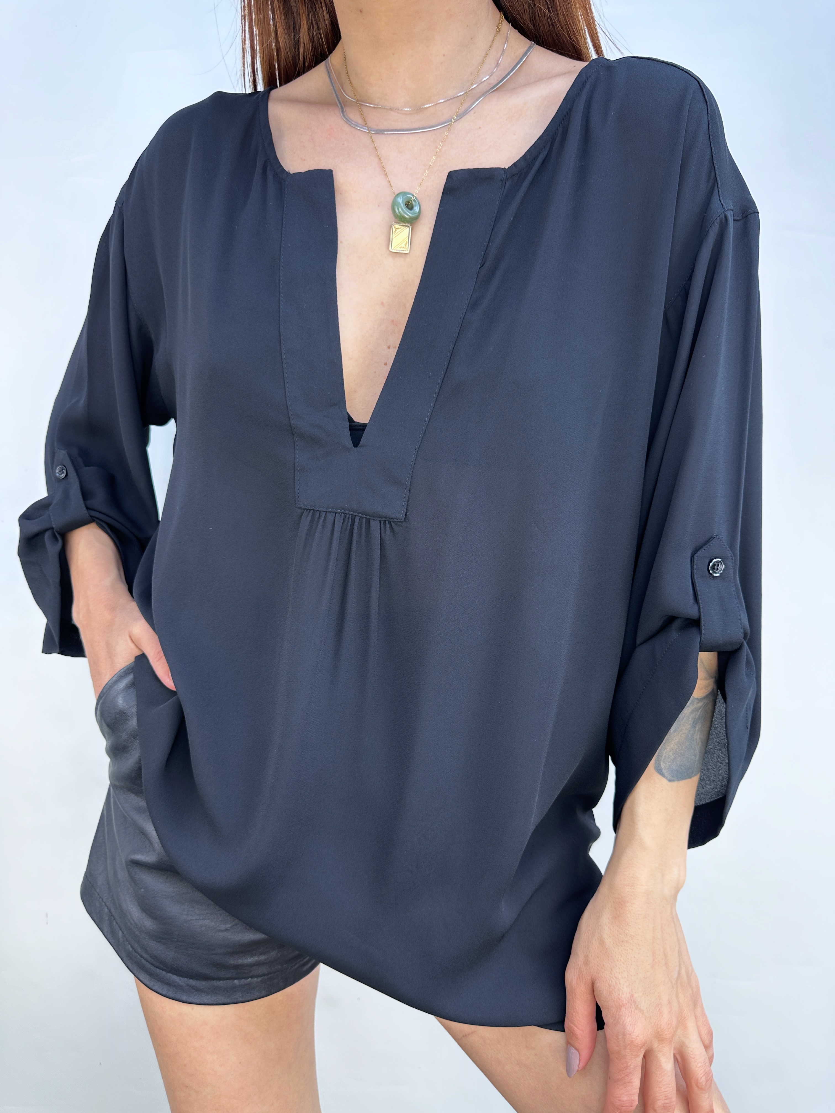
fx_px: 772
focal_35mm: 24
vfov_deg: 71.6
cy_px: 556
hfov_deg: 56.8
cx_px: 418
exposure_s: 1/131
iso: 64
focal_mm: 6.86
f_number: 1.78
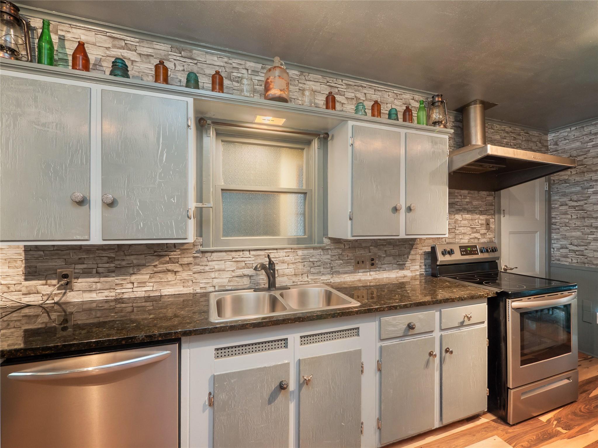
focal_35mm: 14
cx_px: 299
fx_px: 242
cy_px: 224
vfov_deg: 85.7
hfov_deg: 102.1
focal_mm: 7
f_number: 4.5
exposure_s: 1/2.5
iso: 500
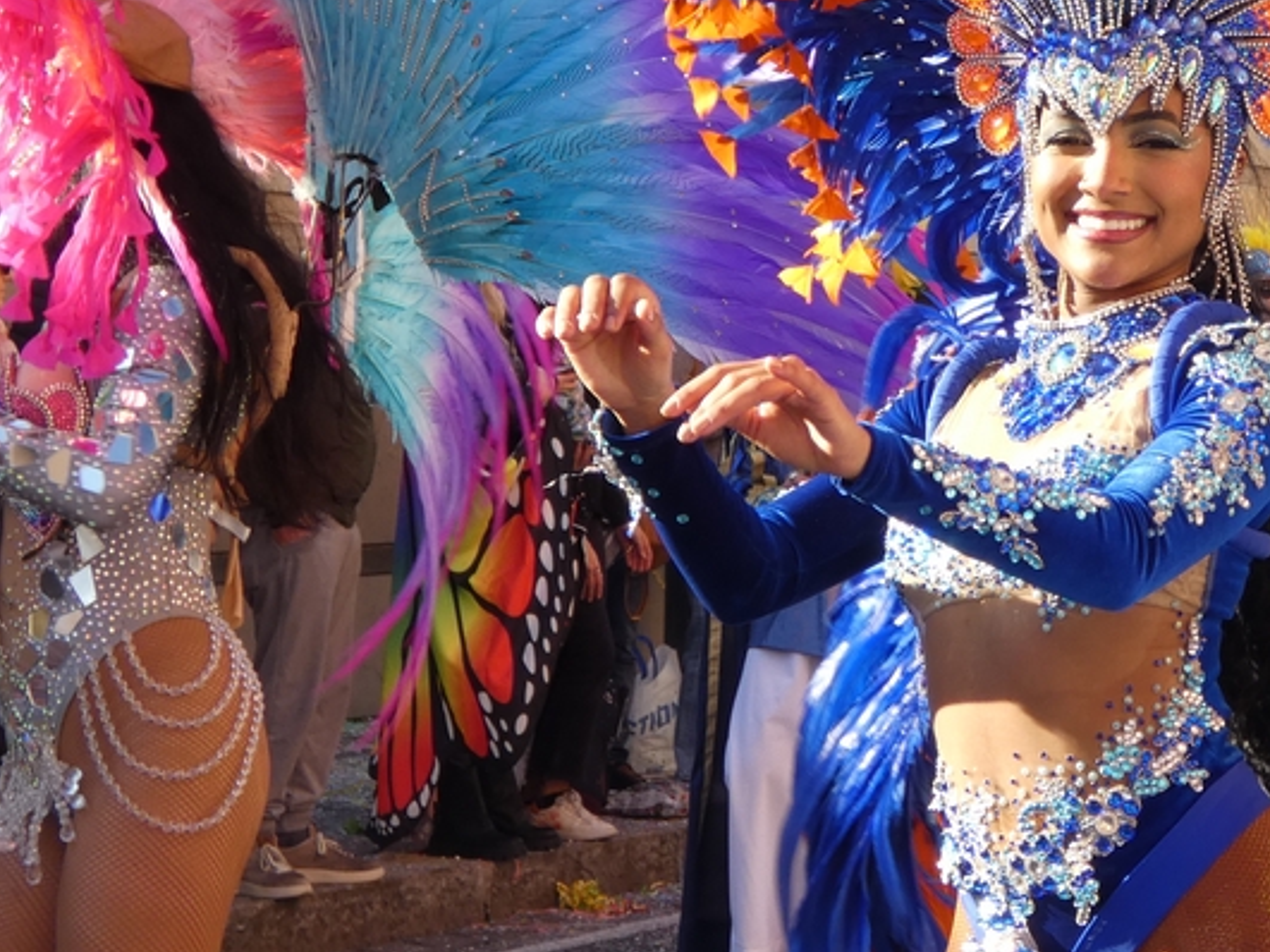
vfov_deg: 13.1
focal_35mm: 113
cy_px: 335
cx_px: 1067
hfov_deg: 17.2
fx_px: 4145
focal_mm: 9
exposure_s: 1/200
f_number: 3.9
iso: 80
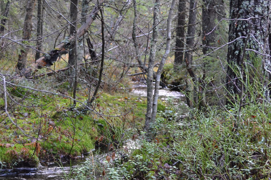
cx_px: 127
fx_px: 572
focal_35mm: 76
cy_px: 85
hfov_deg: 26.7
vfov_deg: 17.9
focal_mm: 30
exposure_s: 1/30
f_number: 4.5
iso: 400
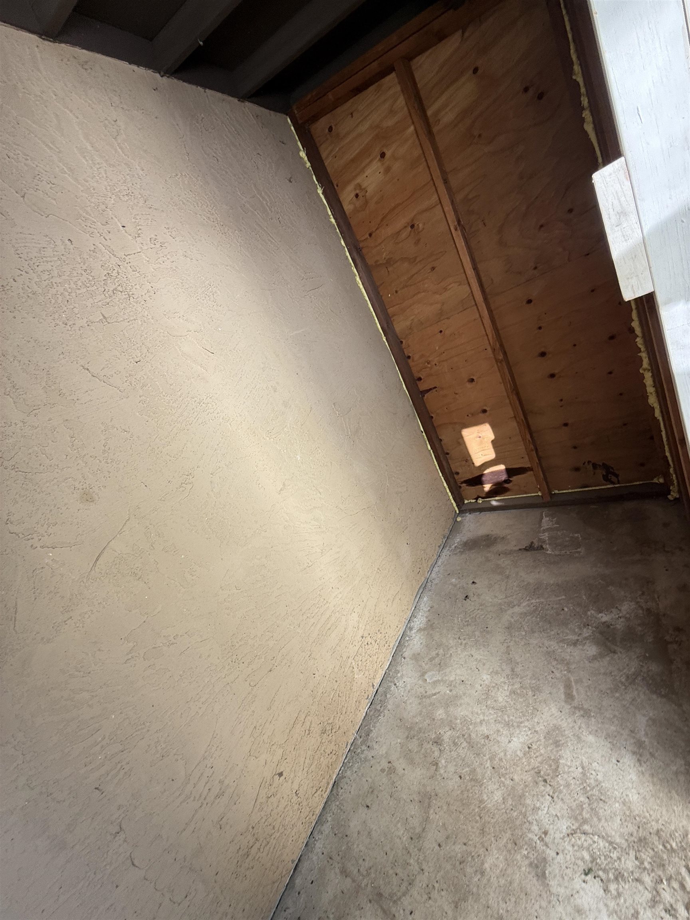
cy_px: 460
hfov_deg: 85.7
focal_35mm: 14
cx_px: 345
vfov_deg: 102.1
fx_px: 372
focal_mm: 2.22
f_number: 2.2
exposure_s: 1/99
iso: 50
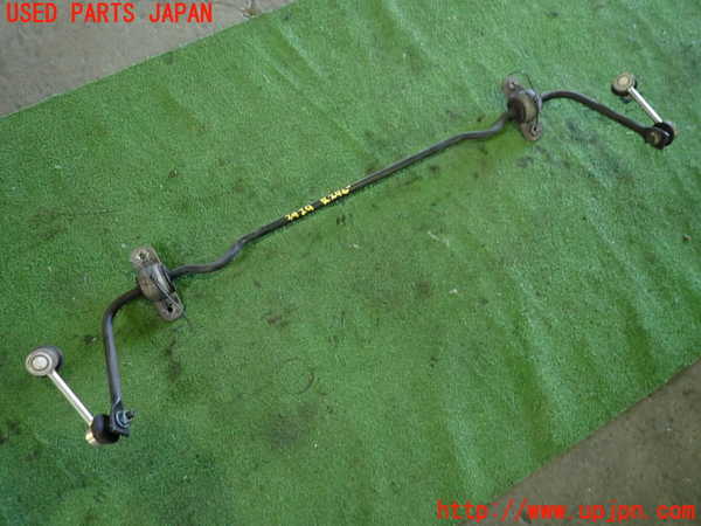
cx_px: 350
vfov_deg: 54.9
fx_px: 506
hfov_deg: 69.4
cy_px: 263
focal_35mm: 25
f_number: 2
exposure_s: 1/30
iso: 400
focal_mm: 4.5
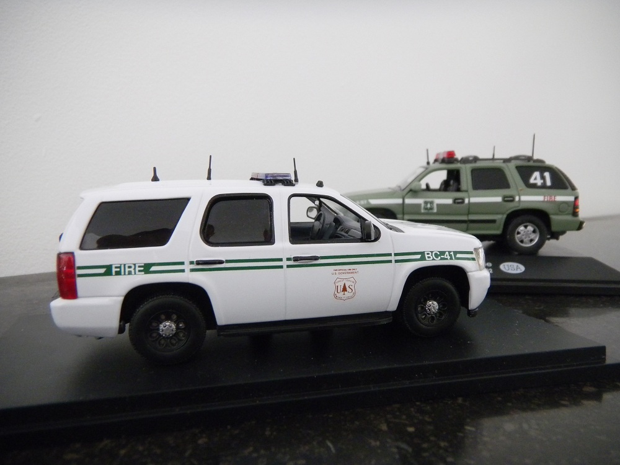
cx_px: 310
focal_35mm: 28
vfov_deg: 49.7
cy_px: 232
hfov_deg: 63.4
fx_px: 502
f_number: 3.9
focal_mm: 5
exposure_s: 1/9.3
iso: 416
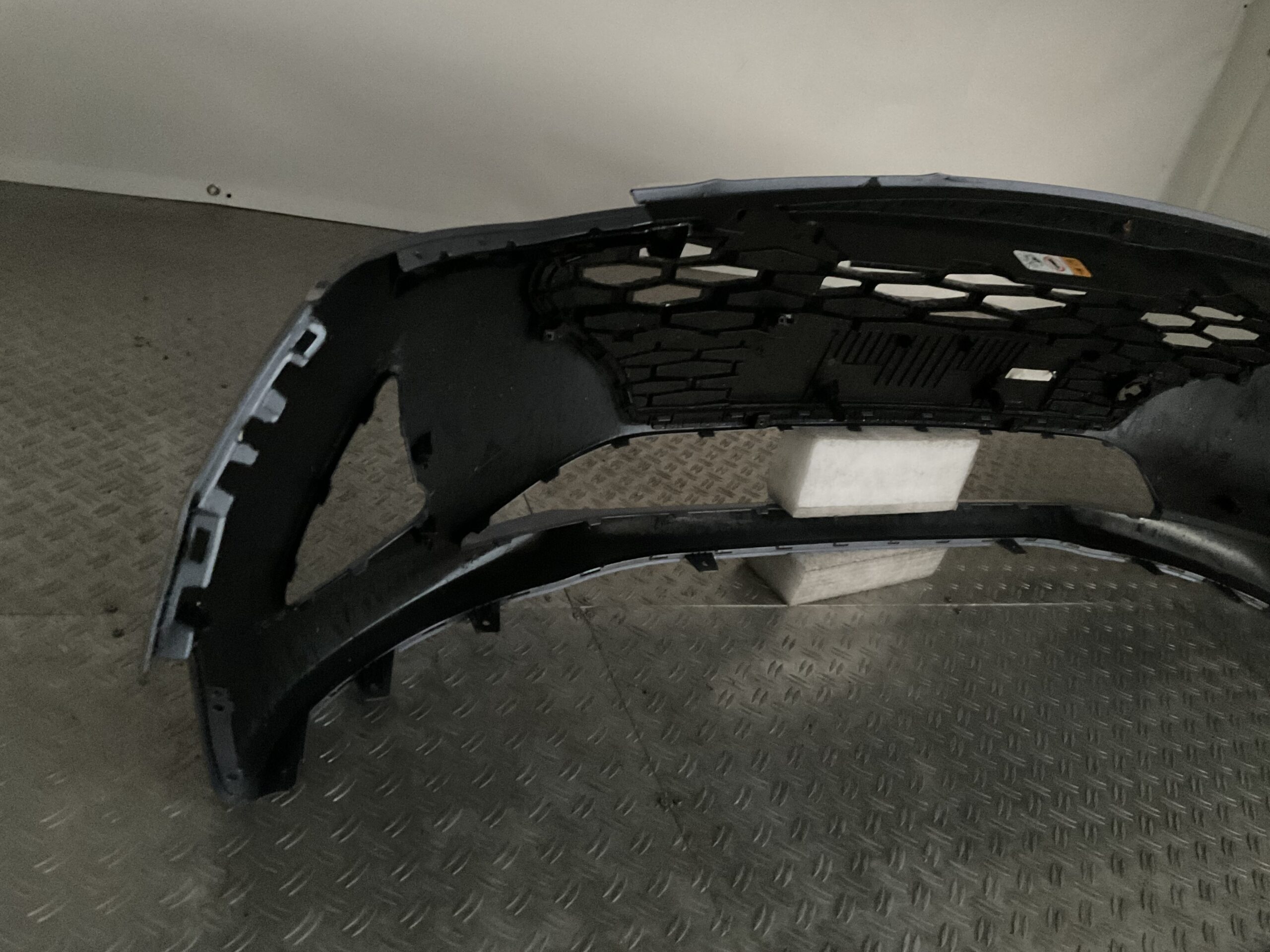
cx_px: 635
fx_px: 1064
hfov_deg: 61.7
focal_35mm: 29
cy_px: 476
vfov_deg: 48.2
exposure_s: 1/17
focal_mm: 3
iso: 640
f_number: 1.8
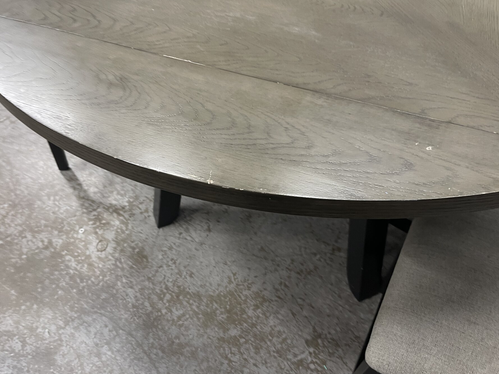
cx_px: 247
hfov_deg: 65.3
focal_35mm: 27
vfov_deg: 51.3
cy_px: 185
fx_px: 389
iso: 200
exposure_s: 1/60
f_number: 1.6
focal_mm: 5.1
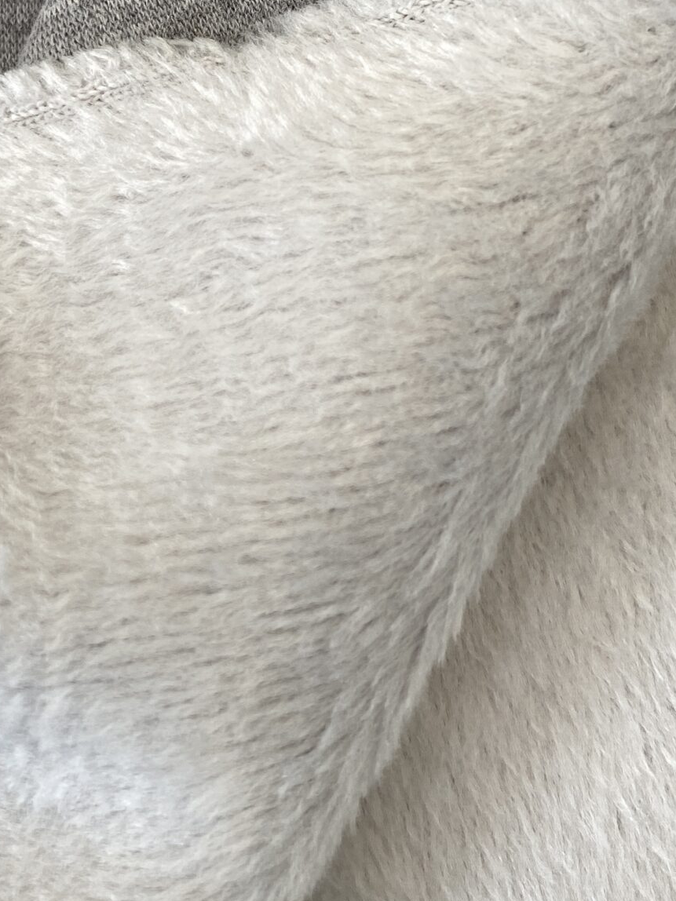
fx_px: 1510
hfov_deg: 25.2
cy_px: 157
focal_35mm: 58
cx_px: 256
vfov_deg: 32.2
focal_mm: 4.25
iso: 40
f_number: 1.8
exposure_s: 1/121
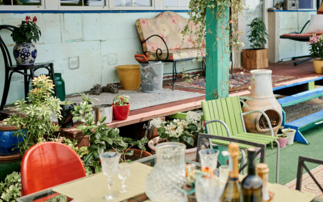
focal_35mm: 52
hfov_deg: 38.4
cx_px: 219
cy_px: 62
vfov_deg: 24.7
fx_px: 458
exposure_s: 1/1250
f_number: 2
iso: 100
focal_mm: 35
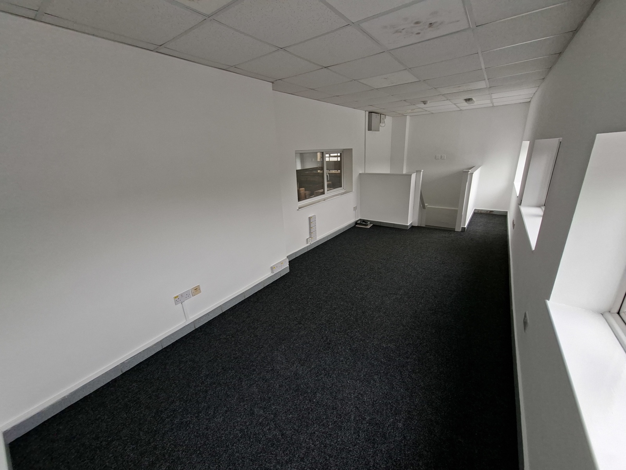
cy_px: 235
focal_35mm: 13
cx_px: 313
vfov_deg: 89.9
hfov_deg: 106.2
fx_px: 235
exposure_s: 1/40
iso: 40
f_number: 2.2
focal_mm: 1.74
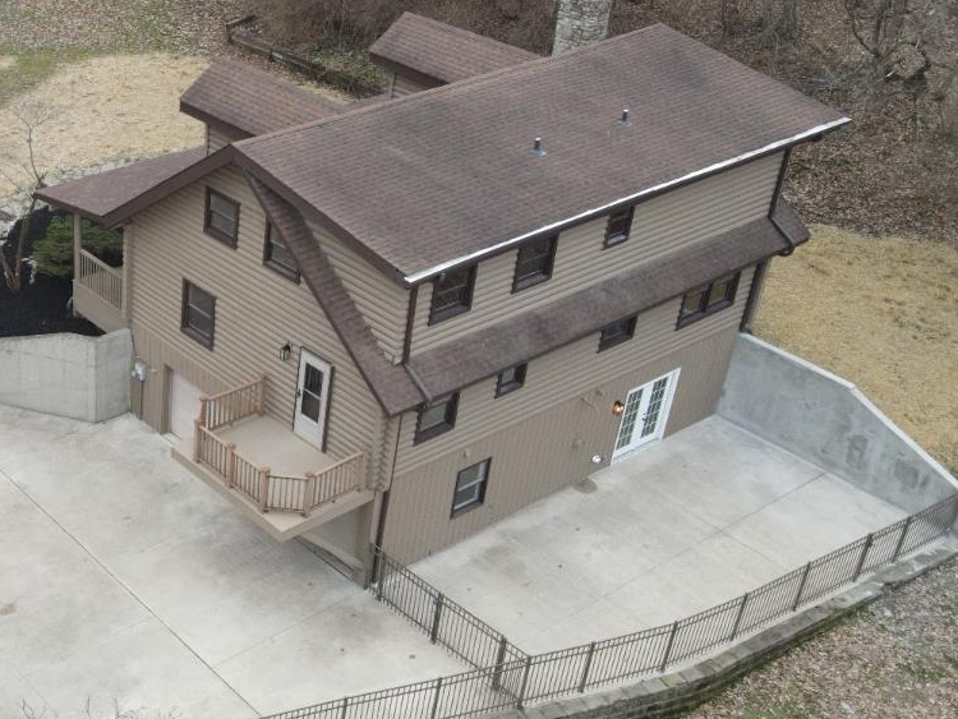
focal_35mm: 48
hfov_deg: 36.3
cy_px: 333
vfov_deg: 30.3
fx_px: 1329
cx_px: 34
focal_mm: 4.5
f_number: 2.8
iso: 100
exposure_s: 1/80
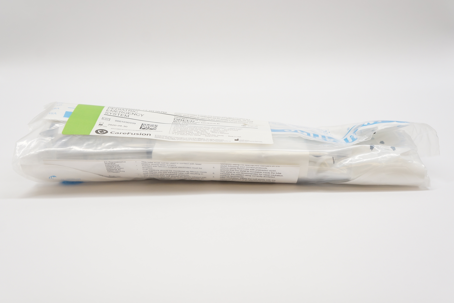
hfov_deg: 46.9
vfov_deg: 32.3
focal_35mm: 42
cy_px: 152
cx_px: 228
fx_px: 524
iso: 400
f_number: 6.3
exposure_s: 1/60
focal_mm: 27
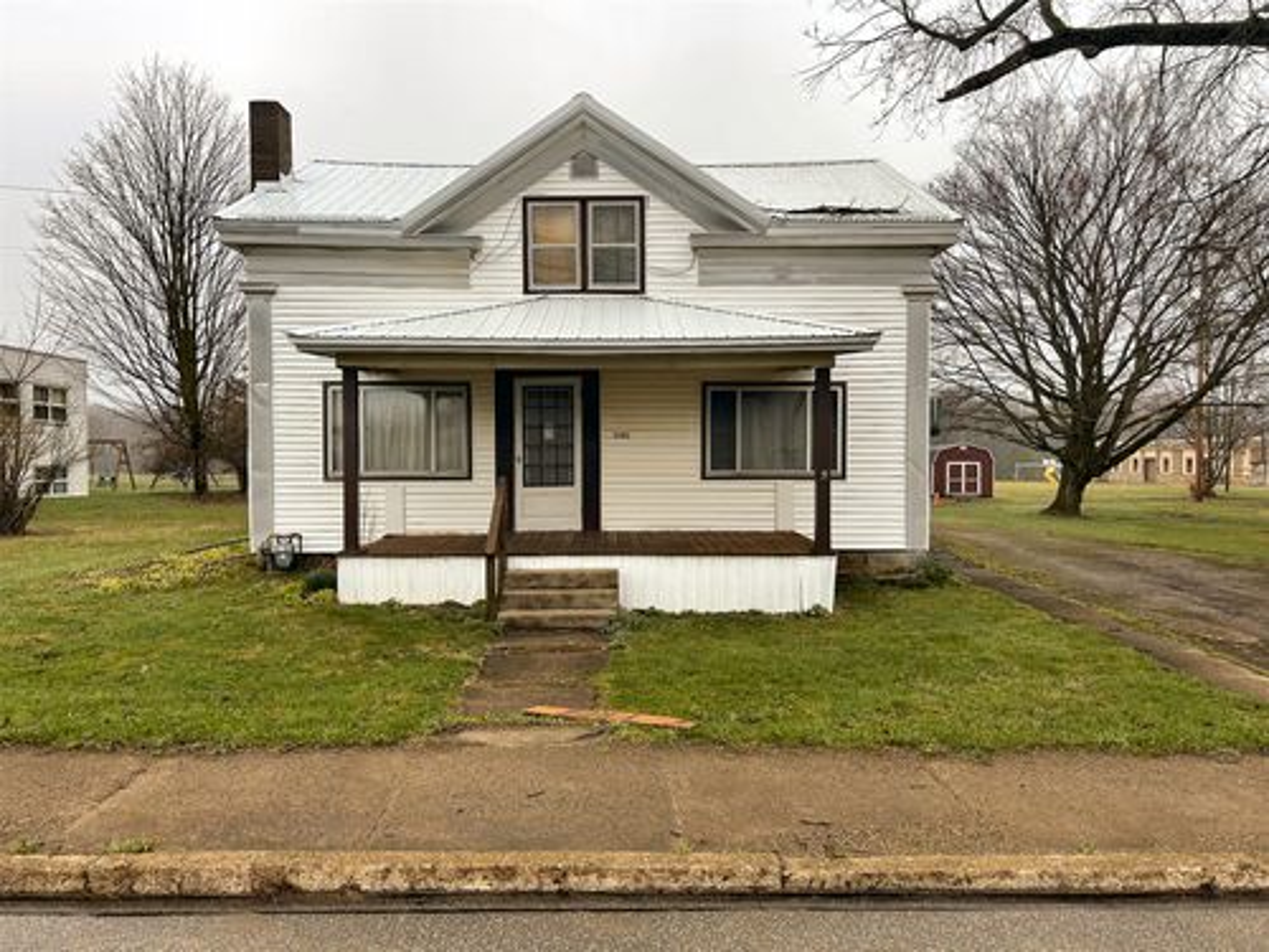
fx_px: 953
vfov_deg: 53.1
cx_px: 634
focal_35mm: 26
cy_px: 476
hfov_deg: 67.3
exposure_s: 1/207
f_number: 1.5
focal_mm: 5.7
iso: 40
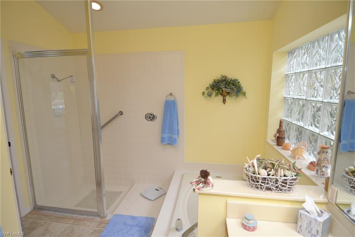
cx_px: 178
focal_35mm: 18
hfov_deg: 90.0
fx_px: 177
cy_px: 118
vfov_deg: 67.3
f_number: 4
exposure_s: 1/30
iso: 100
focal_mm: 12
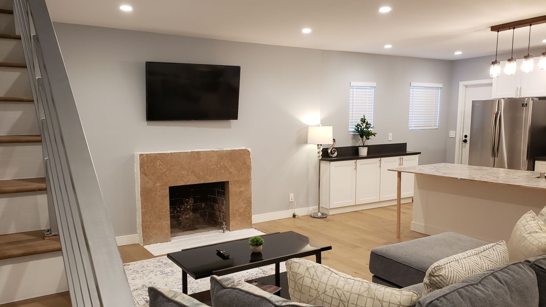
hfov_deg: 66.1
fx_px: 420
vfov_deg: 40.1
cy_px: 176
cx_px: 268
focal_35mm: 29
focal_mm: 4.3
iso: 320
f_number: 2.4
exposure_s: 1/40
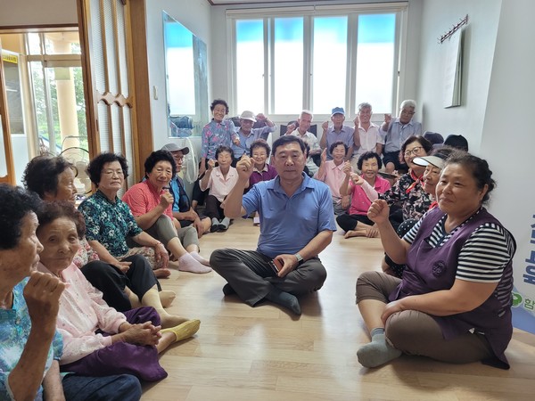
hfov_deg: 67.3
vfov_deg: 53.1
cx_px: 268
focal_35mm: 26
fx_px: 402
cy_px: 200
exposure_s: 1/120
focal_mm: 5.4
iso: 320
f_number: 1.8
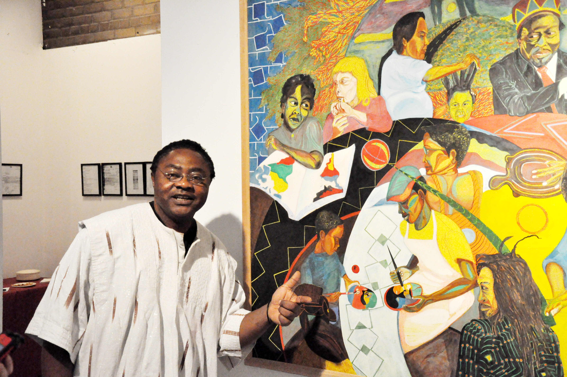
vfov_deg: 29.8
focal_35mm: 45
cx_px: 284
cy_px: 188
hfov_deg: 43.7
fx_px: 708
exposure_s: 1/320
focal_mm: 30
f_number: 4.2
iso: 3200
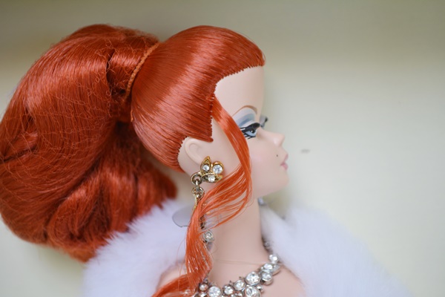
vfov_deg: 18.9
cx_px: 222
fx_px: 890
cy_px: 148
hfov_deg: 28.1
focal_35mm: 72
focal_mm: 48
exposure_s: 1/100
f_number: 5.3
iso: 400
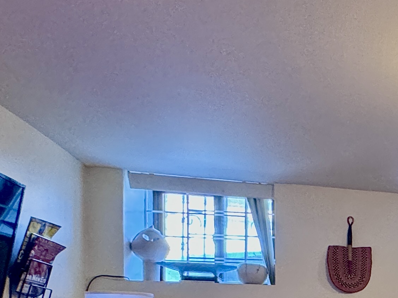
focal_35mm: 50
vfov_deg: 25.9
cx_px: 564
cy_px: 362
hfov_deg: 28.3
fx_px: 575
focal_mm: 2.22
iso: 400
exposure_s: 1/60
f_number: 2.2
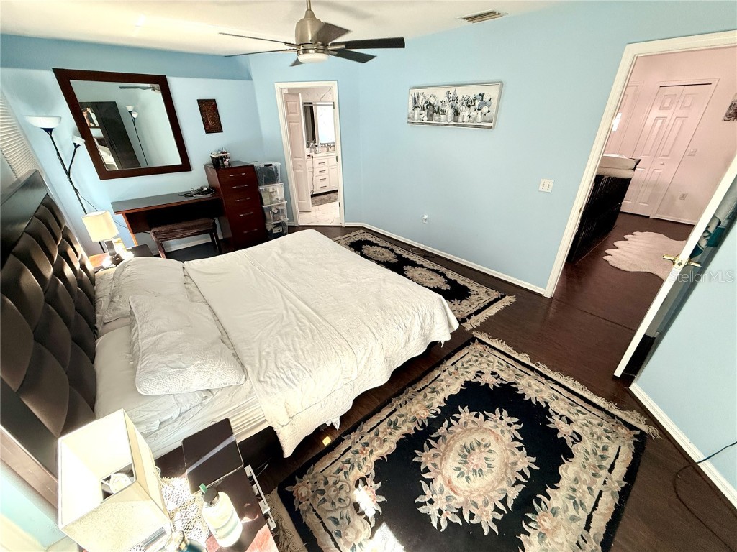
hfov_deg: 102.1
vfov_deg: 85.7
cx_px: 368
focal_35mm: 14
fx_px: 298
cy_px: 276
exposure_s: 1/120
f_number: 2.2
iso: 250
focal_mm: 2.22
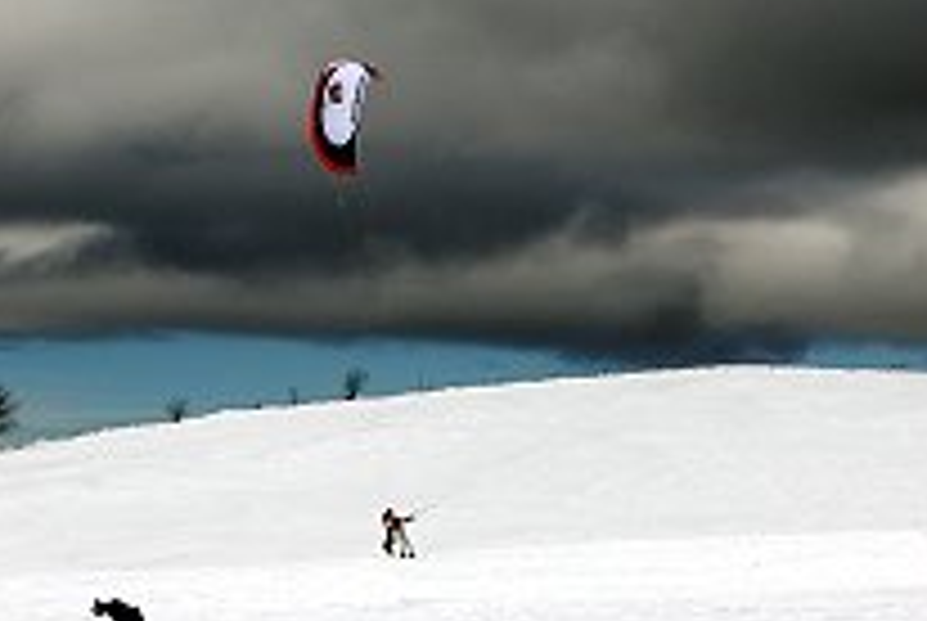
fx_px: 4270
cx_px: 572
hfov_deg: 12.4
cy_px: 358
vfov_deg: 8.3
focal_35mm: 166
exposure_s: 1/320
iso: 100
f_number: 13
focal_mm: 35
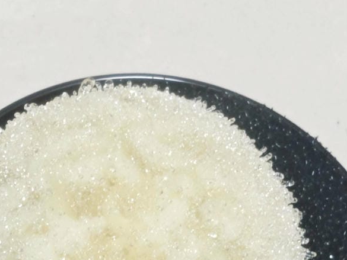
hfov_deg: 24.3
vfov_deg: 18.0
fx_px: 802
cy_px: 256
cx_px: 107
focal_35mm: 80
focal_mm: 2.03
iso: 160
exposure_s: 1/30
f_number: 1.8
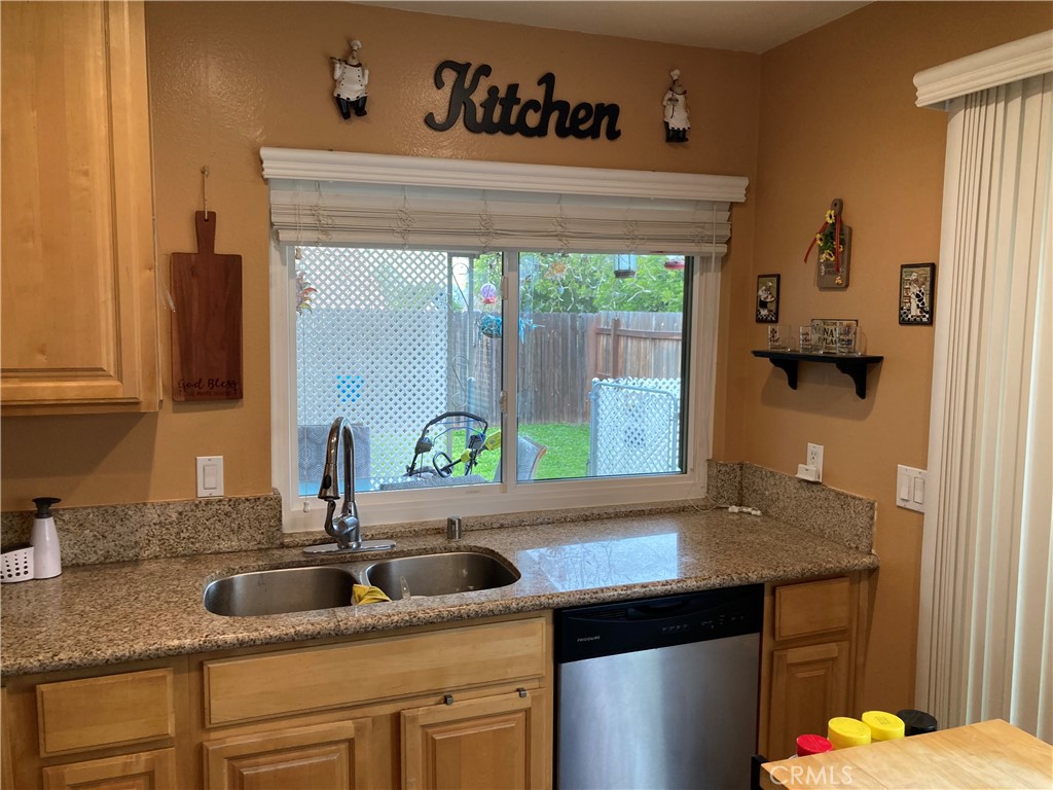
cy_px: 395
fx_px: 852
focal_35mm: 28
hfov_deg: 63.4
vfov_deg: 49.7
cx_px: 526
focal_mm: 3.99
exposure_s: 1/60
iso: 64
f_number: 1.8
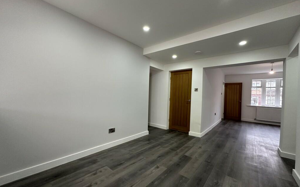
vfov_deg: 74.7
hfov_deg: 101.5
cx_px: 150
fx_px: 123
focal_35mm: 15
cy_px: 97
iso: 320
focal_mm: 2.22
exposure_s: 1/100
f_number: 2.2
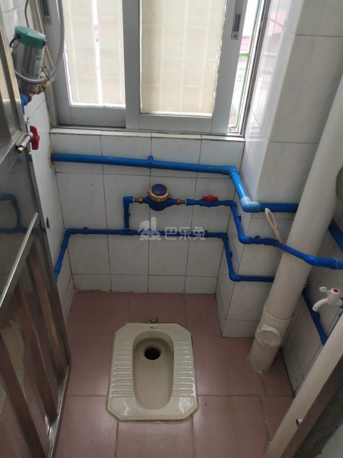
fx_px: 396
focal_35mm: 30
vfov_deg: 60.0
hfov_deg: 46.8
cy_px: 229
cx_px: 172
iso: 127
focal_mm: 3.95
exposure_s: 1/100
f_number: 1.8
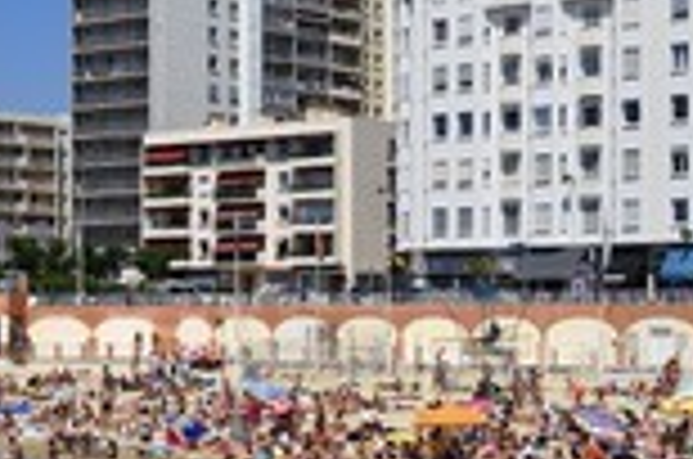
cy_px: 333
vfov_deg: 13.1
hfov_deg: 19.7
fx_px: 1998
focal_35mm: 104
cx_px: 367
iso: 200
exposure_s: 1/320
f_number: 14
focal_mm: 38
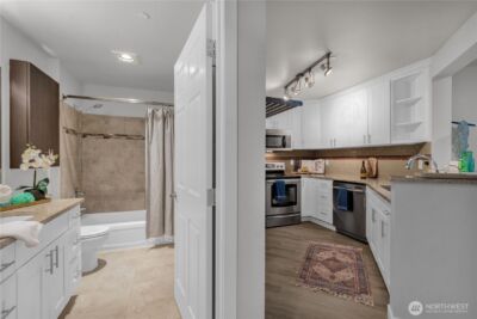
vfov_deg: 77.4
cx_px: 238
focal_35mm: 15
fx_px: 199
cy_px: 160
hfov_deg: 100.4
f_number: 9
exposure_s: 1/3.33
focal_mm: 10
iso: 800
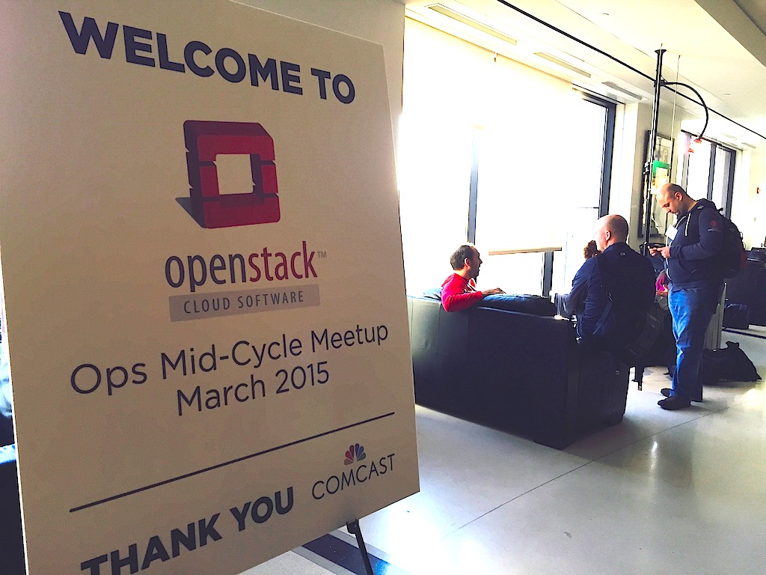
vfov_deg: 48.2
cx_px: 383
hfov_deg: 61.7
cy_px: 288
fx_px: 642
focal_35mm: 29
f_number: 2.2
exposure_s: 1/30
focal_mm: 4.15
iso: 64
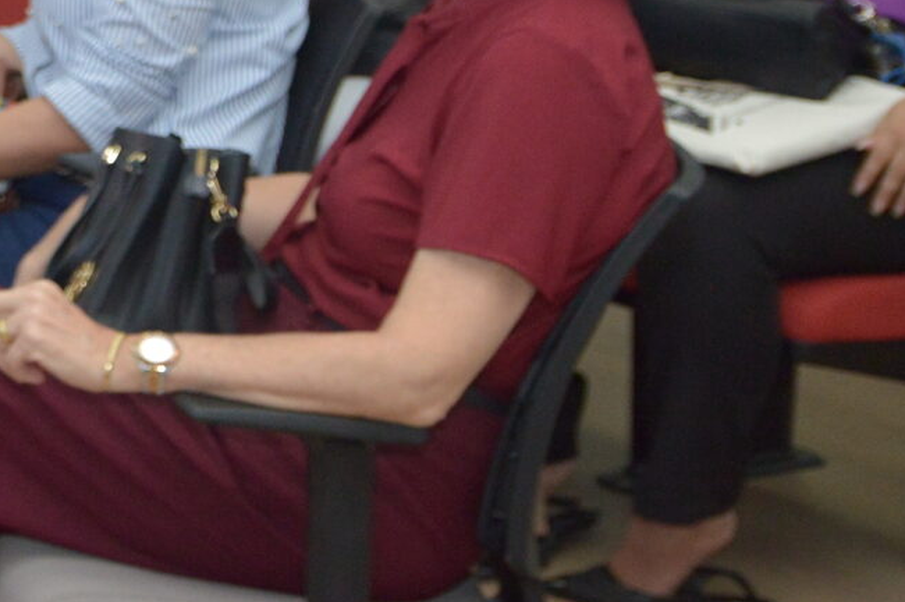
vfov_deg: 10.2
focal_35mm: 130
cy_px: -248
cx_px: -649
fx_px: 3265
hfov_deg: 14.2
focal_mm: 22
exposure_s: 1/160
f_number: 2.8
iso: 800
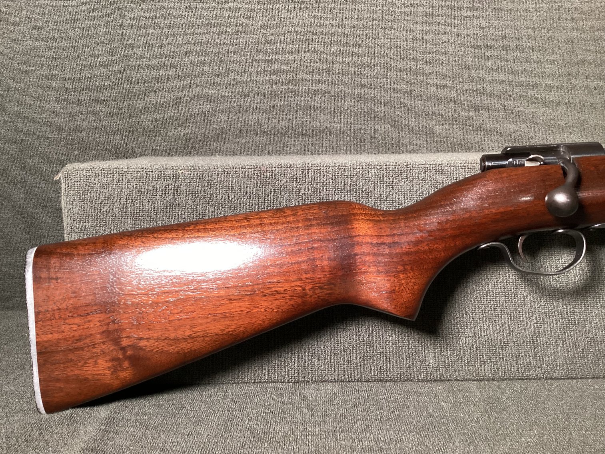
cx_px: 302
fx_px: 542
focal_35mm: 31
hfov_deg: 58.3
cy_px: 227
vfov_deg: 45.4
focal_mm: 3.3
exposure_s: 1/33
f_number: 2.4
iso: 320
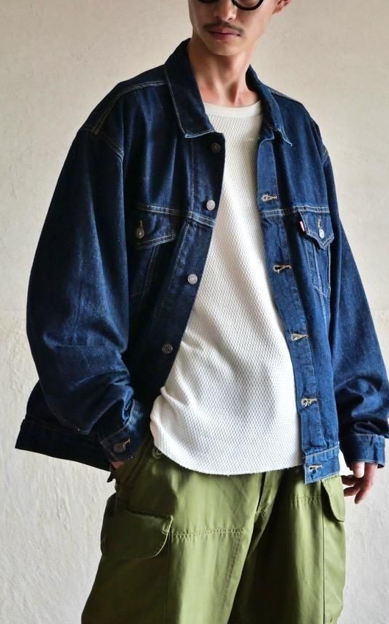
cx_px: 197
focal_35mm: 94
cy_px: 313
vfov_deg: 22.1
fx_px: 1595
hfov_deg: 13.9
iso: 800
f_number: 3.9
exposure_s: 1/100
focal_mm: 44
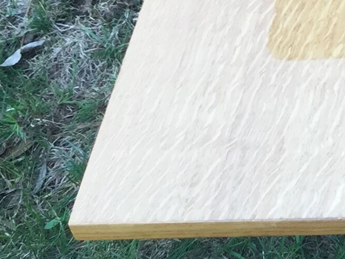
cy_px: -331
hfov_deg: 12.1
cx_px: 711
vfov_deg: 9.4
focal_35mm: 143
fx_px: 1425
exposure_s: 1/113
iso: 32
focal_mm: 4.15
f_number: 2.2
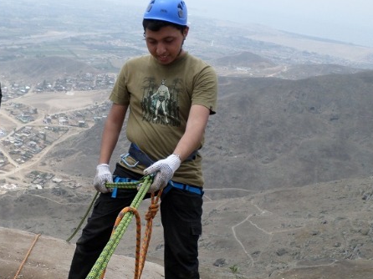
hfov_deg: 45.0
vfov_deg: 35.1
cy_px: 142
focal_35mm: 41
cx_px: 119
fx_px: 442
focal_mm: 4.5
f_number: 2.5
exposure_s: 1/1500
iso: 80
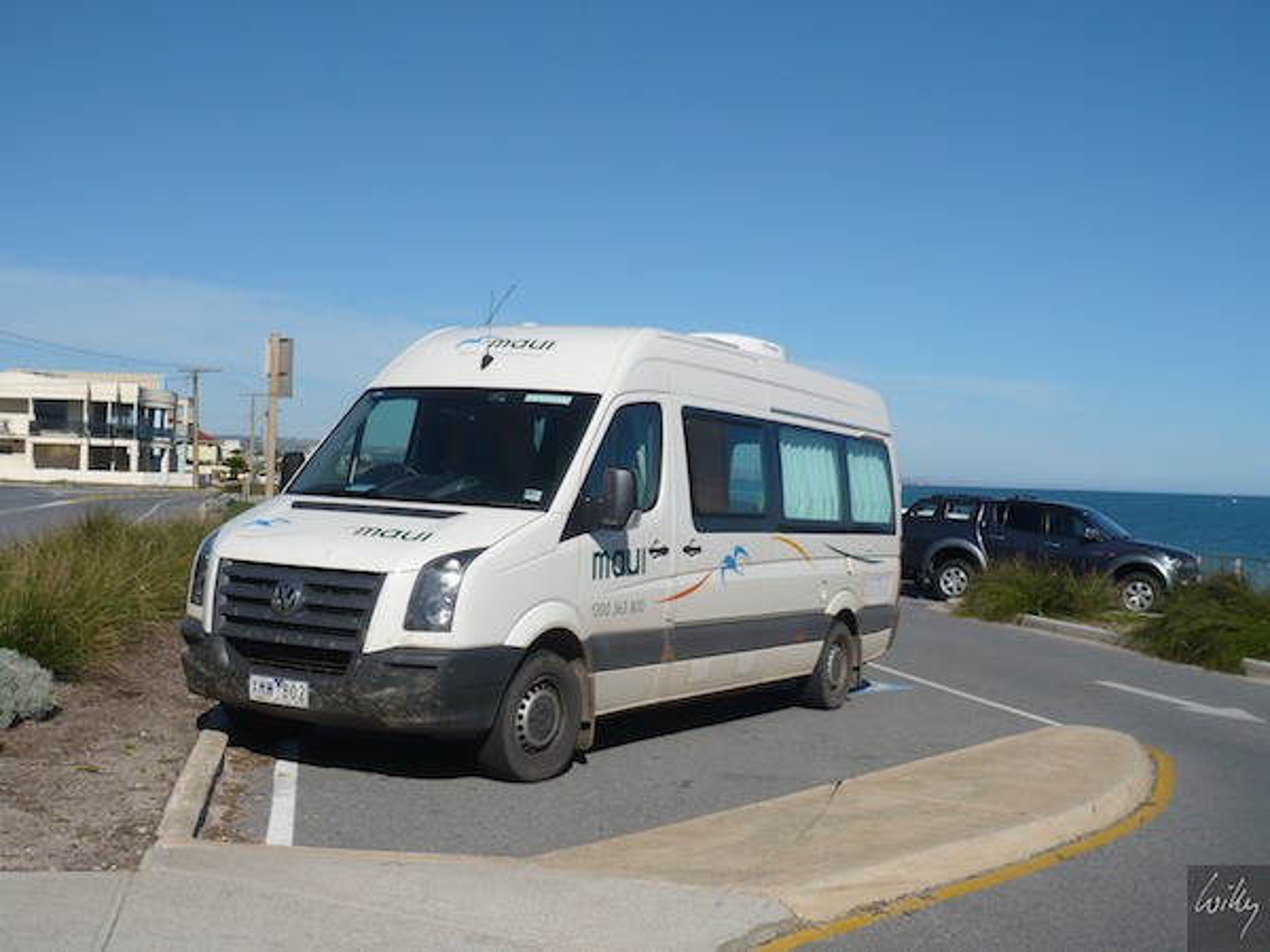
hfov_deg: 43.9
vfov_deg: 33.6
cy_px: 476
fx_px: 1578
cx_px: 635
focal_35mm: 43
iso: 100
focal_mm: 7
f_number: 10
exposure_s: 1/320
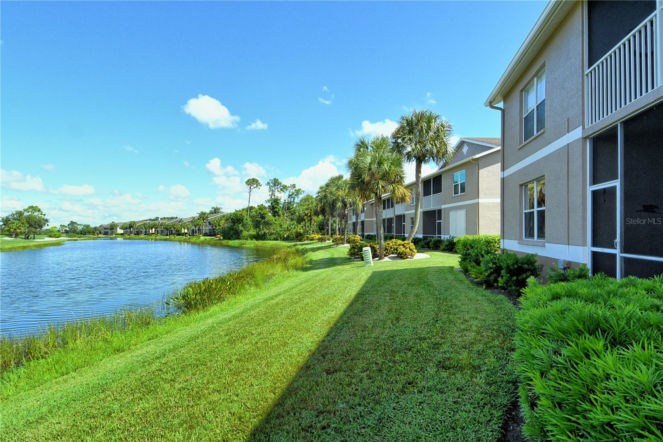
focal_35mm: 18
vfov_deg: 67.4
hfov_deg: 90.0
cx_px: 332
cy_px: 221
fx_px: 331
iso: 640
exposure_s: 1/250
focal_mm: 12
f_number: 18
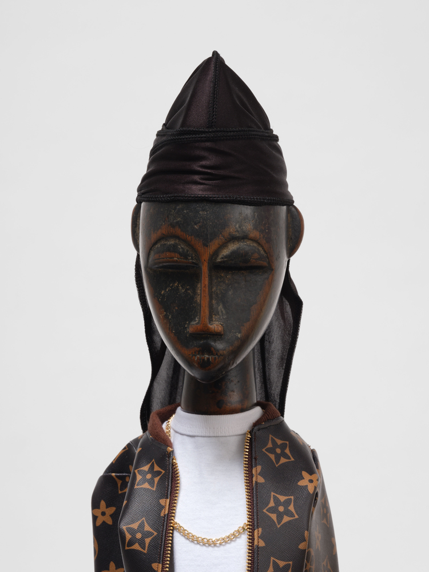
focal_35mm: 87
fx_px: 1438
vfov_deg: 22.5
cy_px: 286
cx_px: 214
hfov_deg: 17.0
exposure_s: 1/100
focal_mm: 110
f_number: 20
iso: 100
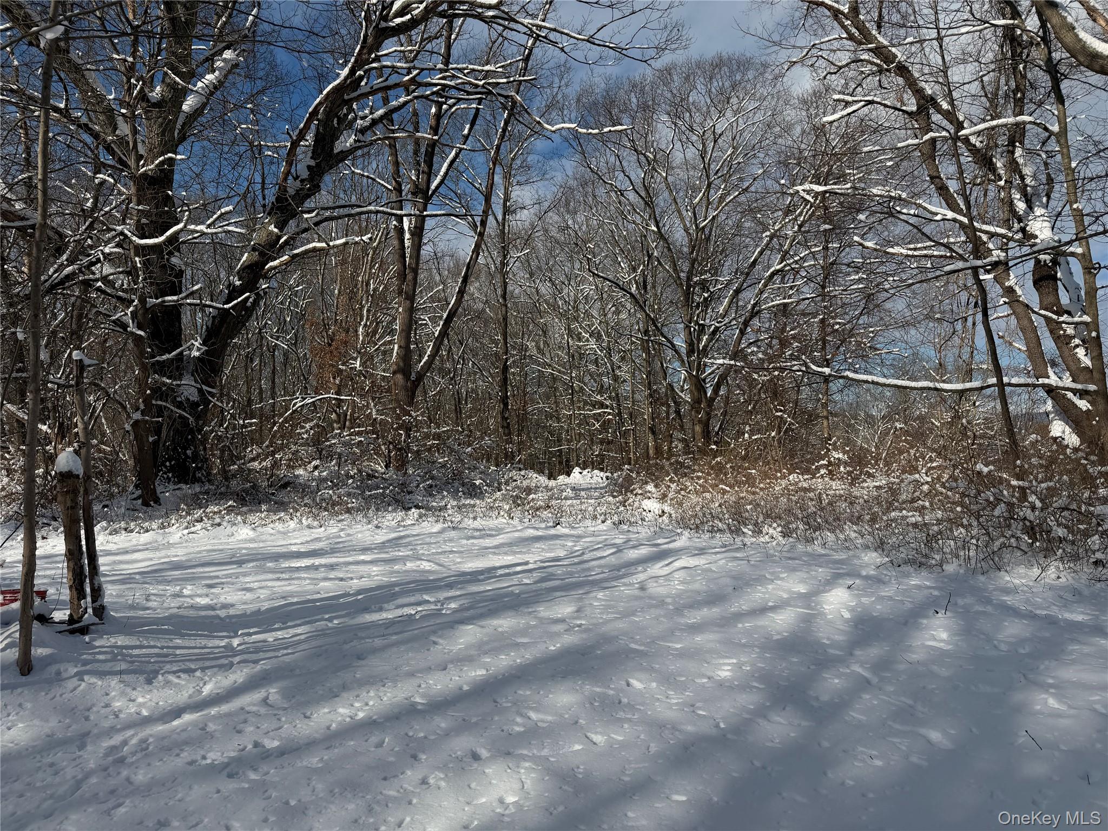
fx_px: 768
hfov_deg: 71.6
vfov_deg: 56.8
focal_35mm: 24
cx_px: 554
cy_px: 416
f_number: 1.78
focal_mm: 6.76
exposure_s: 1/9091
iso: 80
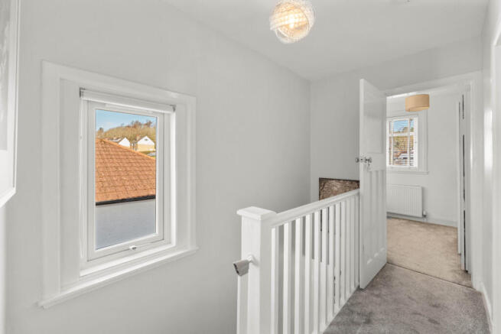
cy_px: 167
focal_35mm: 14
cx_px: 250
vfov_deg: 81.2
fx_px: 195
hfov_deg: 104.2
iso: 640
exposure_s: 1/20
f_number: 8
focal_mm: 14
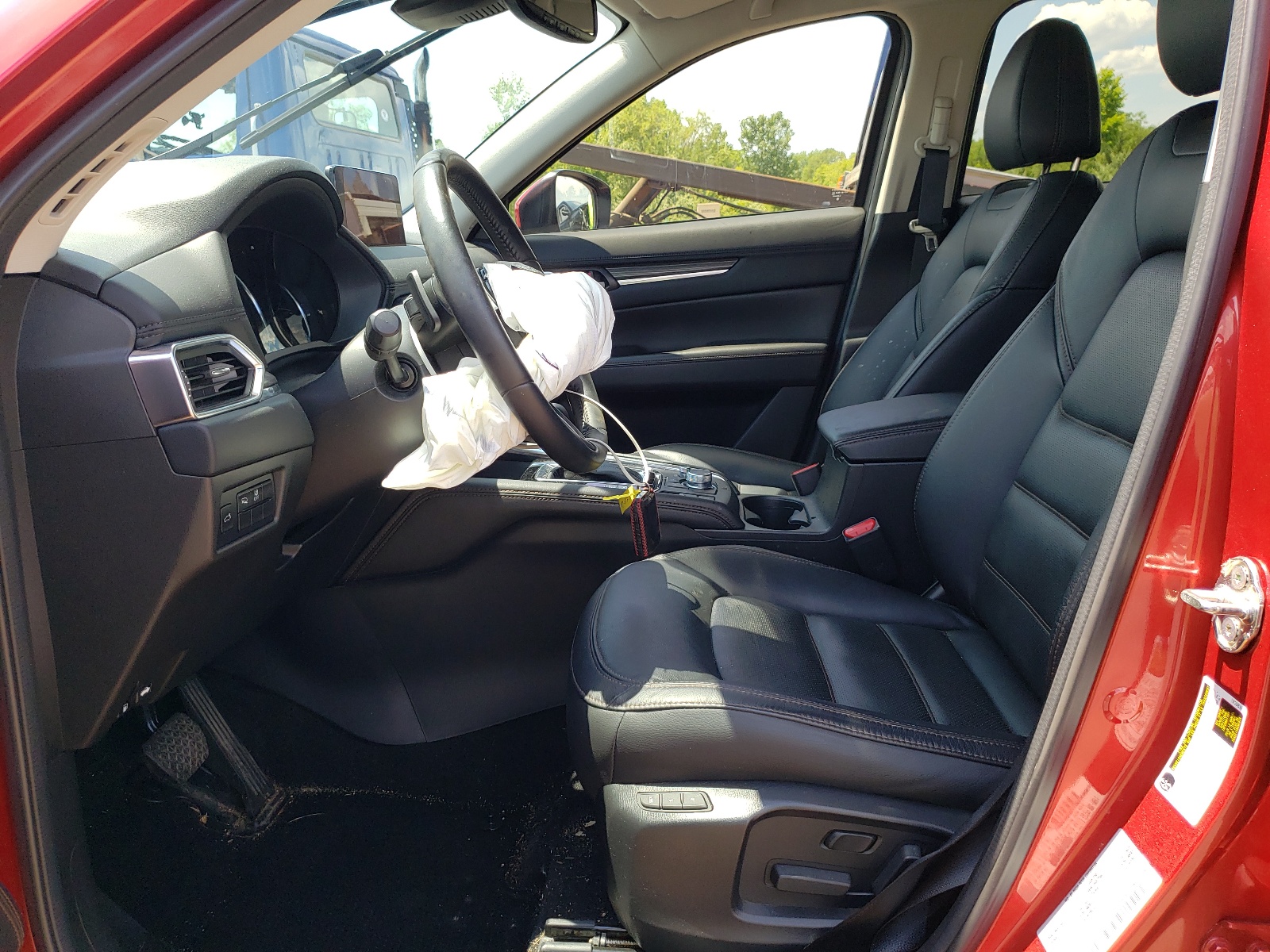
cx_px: 635
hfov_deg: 67.3
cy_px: 476
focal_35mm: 26
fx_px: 954
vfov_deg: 53.1
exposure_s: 1/400
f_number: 1.5
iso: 50
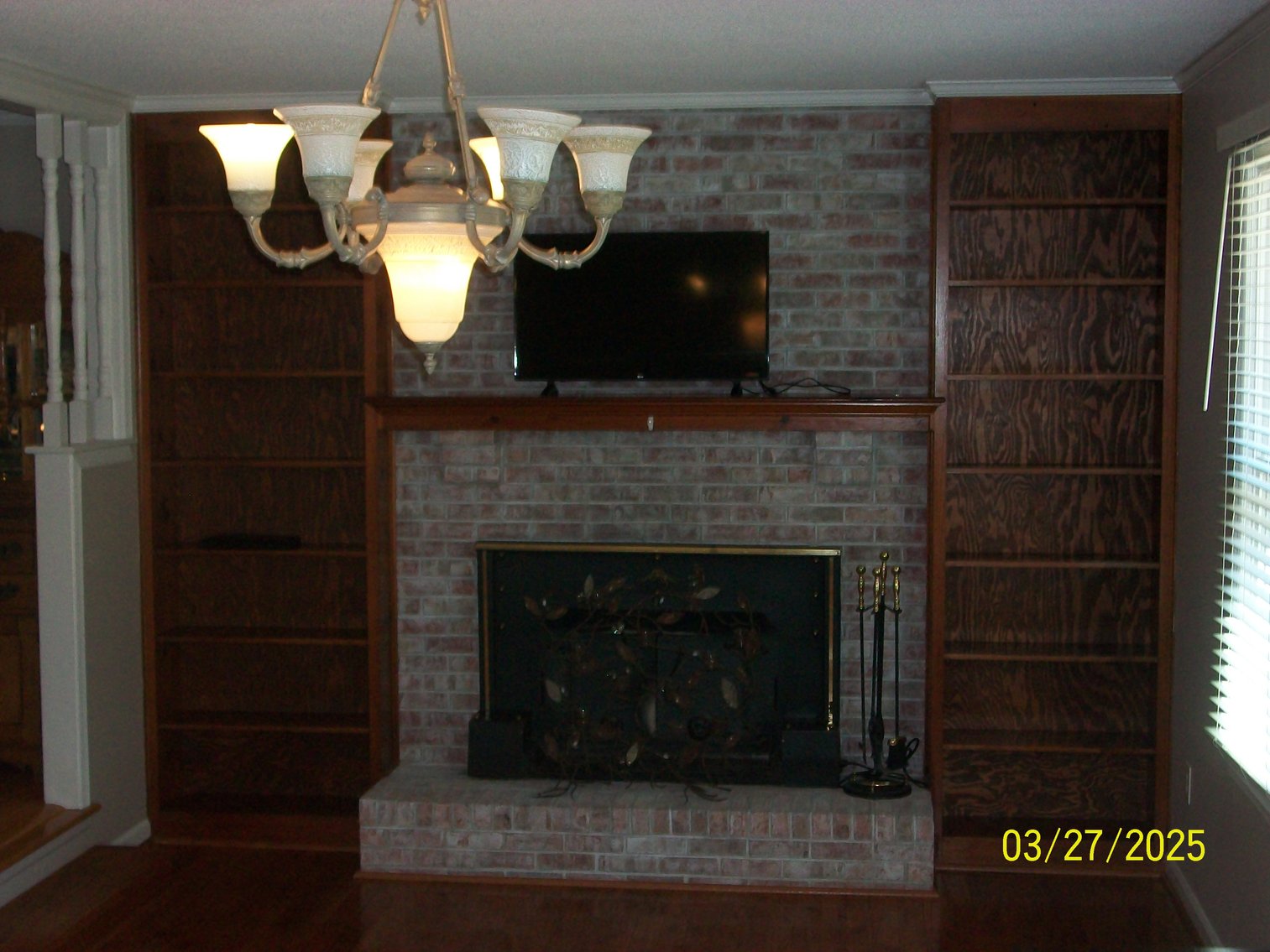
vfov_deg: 27.5
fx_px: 1945
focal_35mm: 53
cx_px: 635
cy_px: 476
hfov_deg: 36.2
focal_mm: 8.8
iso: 160
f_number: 3.6
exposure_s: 1/80
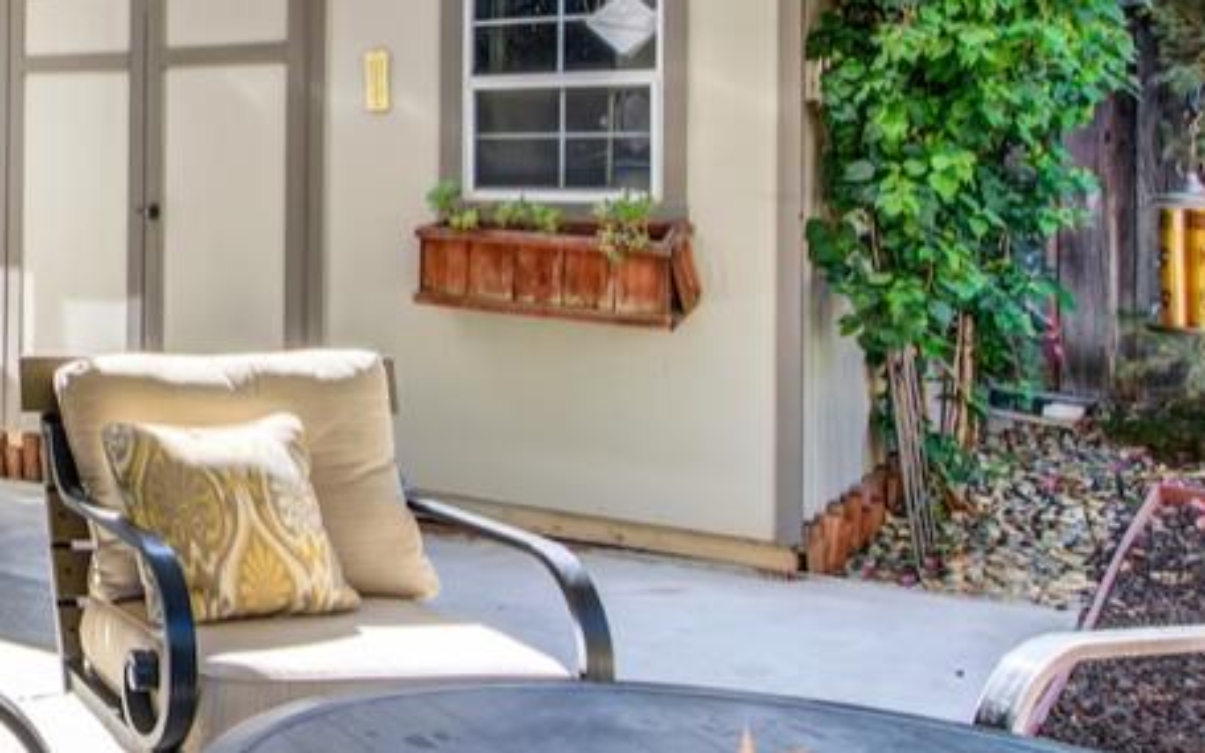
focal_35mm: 47
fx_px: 1543
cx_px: -370
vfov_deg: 27.0
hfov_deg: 32.1
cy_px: 180
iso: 100
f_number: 14
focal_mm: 14
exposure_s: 1/20
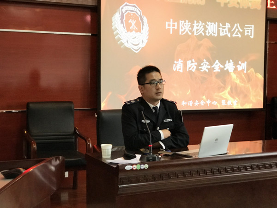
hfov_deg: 33.8
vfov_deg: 25.7
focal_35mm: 57
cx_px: 138
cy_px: 104
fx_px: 456
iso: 400
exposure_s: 1/50
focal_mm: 6.6
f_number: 2.8
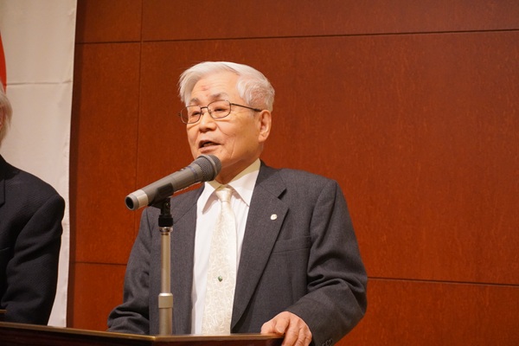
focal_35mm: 75
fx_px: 1081
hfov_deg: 27.0
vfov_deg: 18.2
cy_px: 173
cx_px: 260
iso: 5000
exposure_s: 1/160
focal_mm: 50
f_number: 5.6
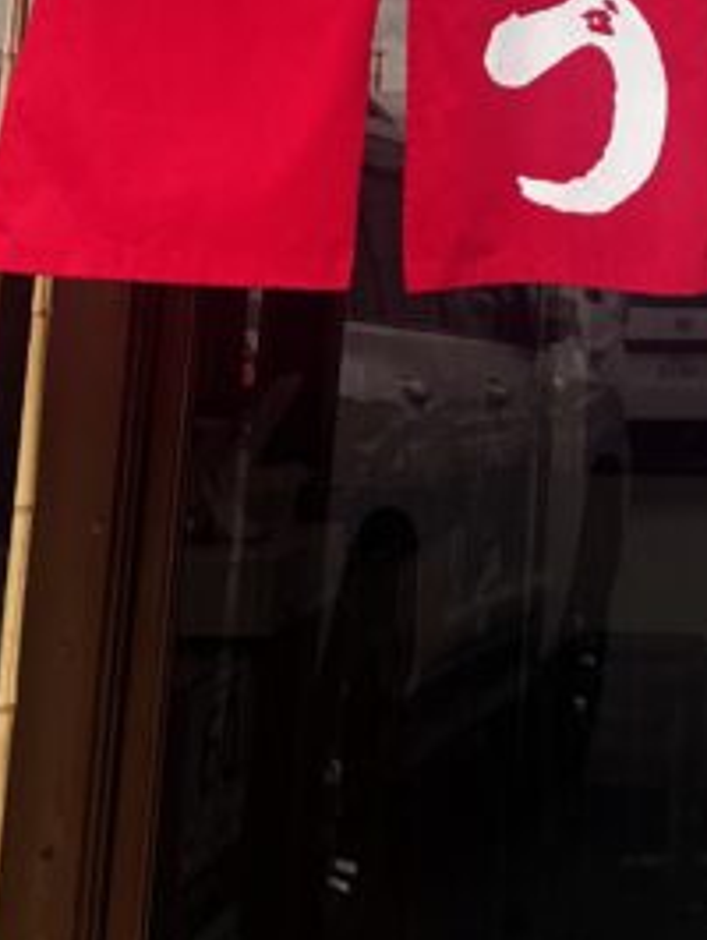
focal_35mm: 100
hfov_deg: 14.2
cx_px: 930
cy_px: -512
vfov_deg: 17.4
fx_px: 2719
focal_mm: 5.1
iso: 50
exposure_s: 1/913
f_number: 1.6
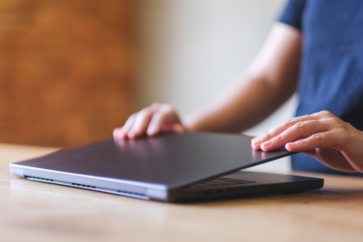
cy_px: 121
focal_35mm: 84
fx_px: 847
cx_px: 182
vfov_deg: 16.3
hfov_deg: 24.2
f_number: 1.2
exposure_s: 1/200
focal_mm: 56
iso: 160
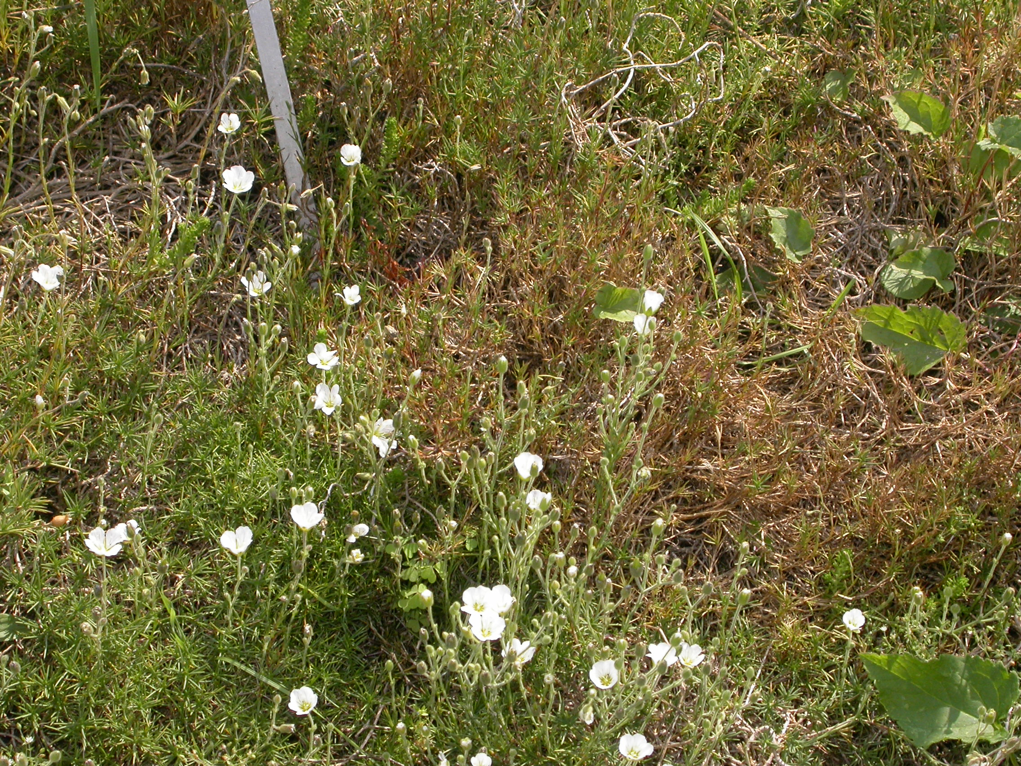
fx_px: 2920
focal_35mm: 99
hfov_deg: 19.8
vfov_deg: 14.9
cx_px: 510
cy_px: 383
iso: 100
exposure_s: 1/140
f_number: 8
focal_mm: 20.6
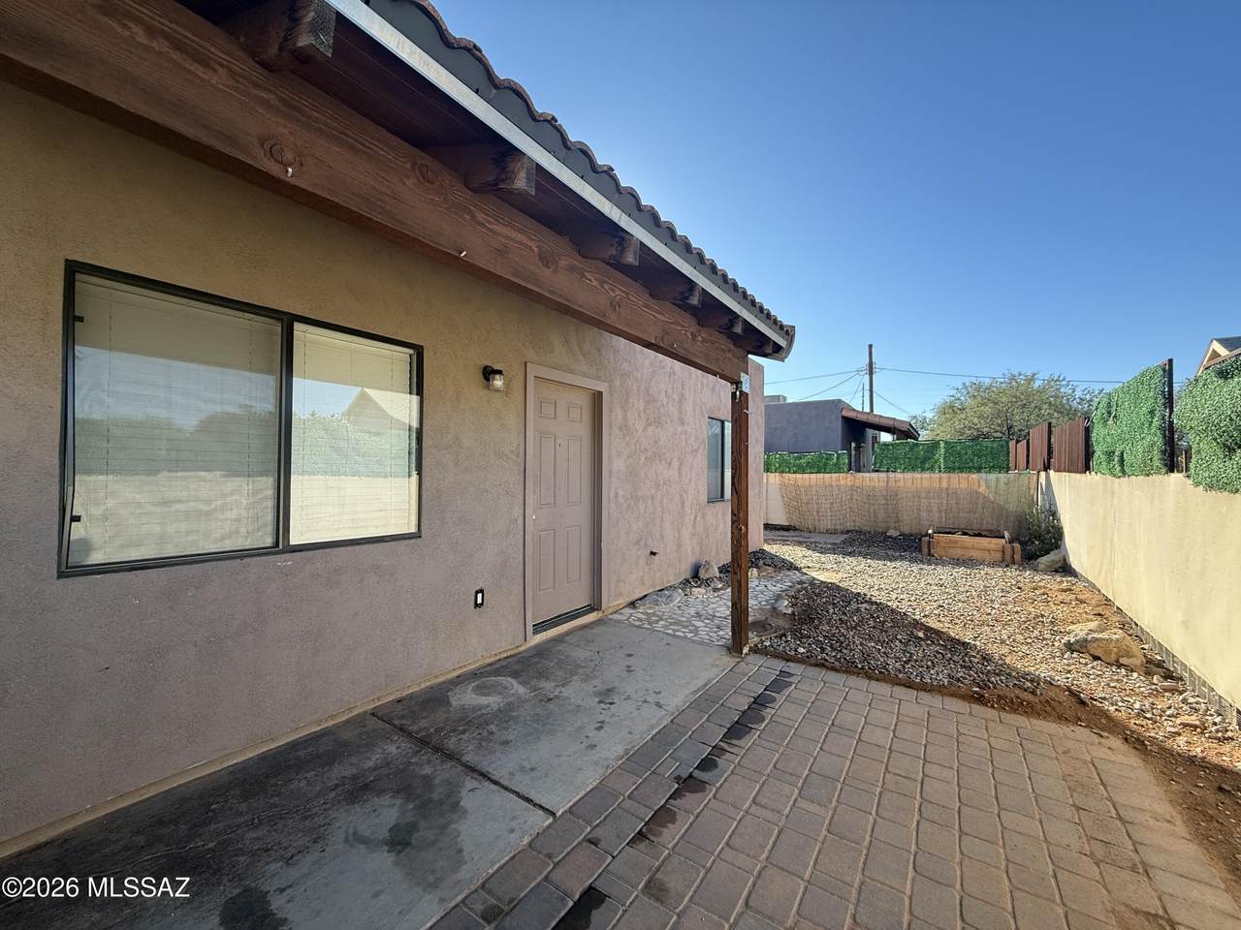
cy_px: 465
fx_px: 502
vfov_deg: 85.7
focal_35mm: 14
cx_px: 620
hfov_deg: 102.1
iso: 64
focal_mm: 2.22
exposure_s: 1/579
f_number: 2.2
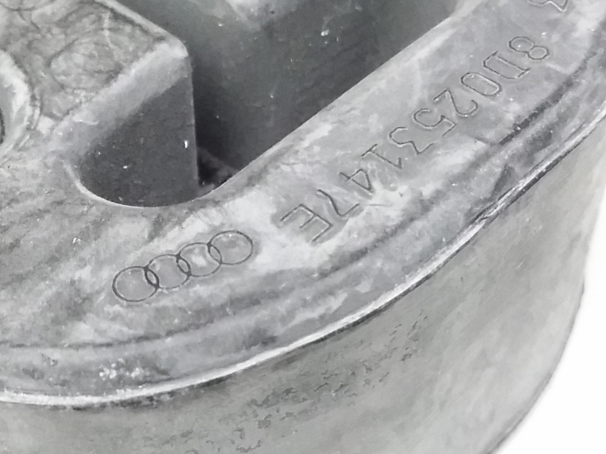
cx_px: 143
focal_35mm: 77
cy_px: 183
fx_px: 1348
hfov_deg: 25.0
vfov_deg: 19.1
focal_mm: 3.4
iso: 640
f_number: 2.4
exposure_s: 1/15
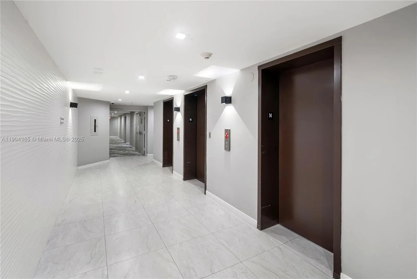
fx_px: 174
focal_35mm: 15
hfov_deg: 100.4
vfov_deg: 77.4
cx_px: 208
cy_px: 140
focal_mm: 15
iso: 400
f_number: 8
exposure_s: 1/1.67
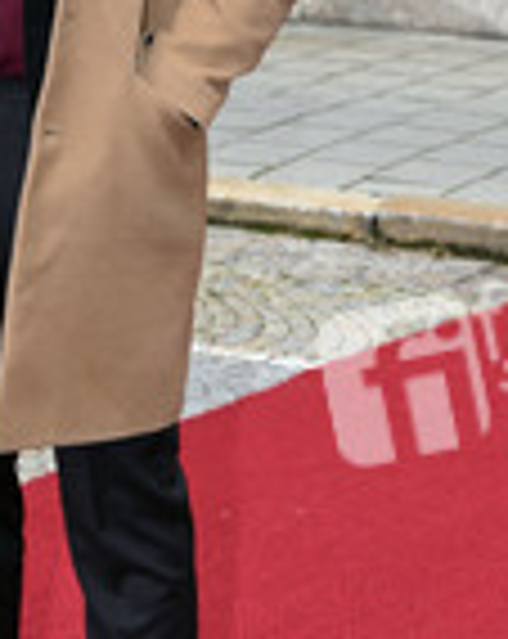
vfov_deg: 11.7
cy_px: 135
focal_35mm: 164
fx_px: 3092
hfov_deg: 9.4
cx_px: 139
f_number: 6.3
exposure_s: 1/160
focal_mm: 62
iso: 640
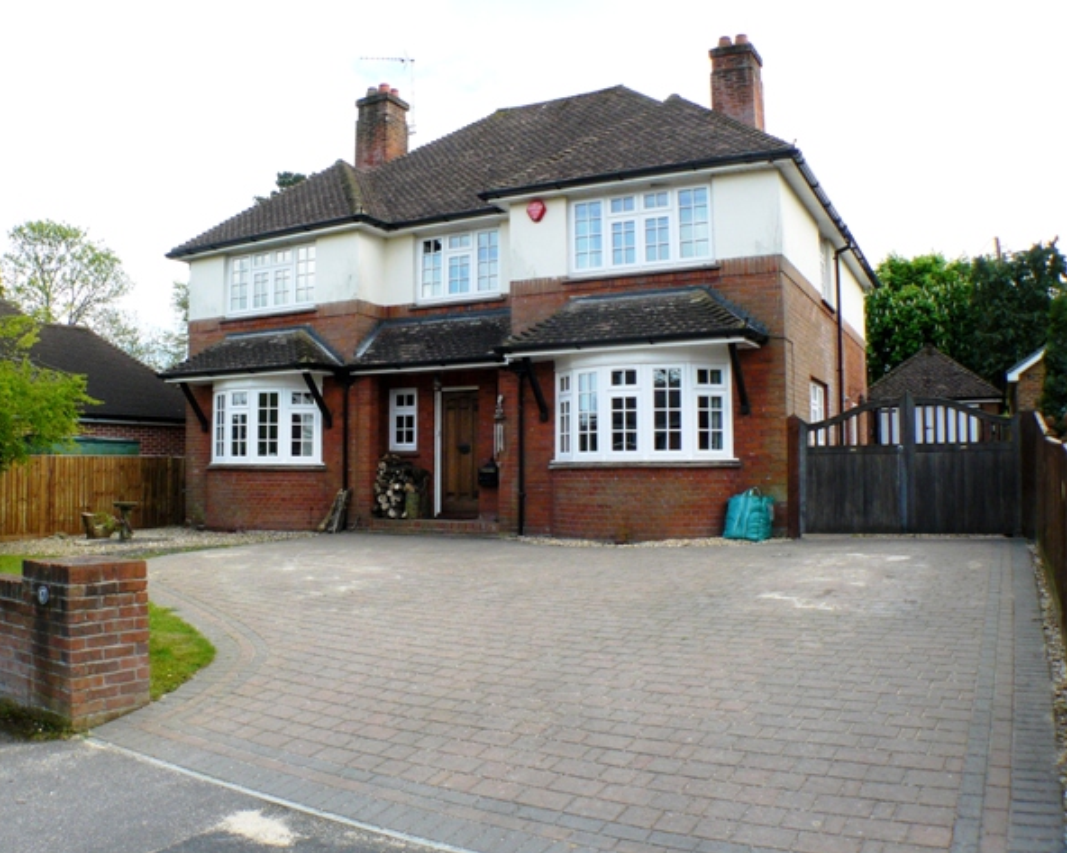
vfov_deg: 39.1
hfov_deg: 47.9
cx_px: 503
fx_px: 1199
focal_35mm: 38
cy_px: 429
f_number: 4.5
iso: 100
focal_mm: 6
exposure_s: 1/200
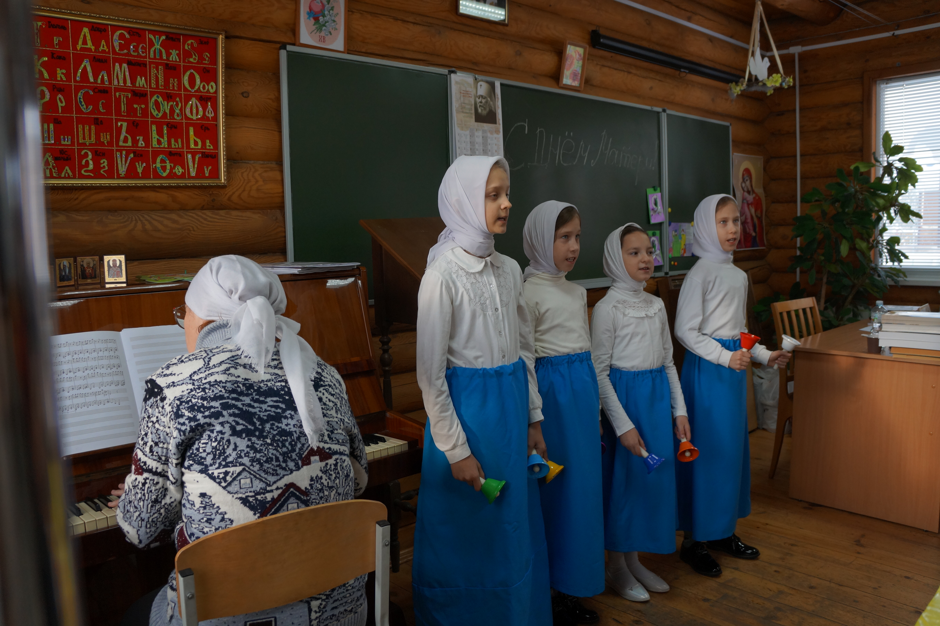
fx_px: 705
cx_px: 470
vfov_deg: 47.9
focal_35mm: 27
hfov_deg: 67.4
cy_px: 313
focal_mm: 18
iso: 400
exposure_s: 1/160
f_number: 4
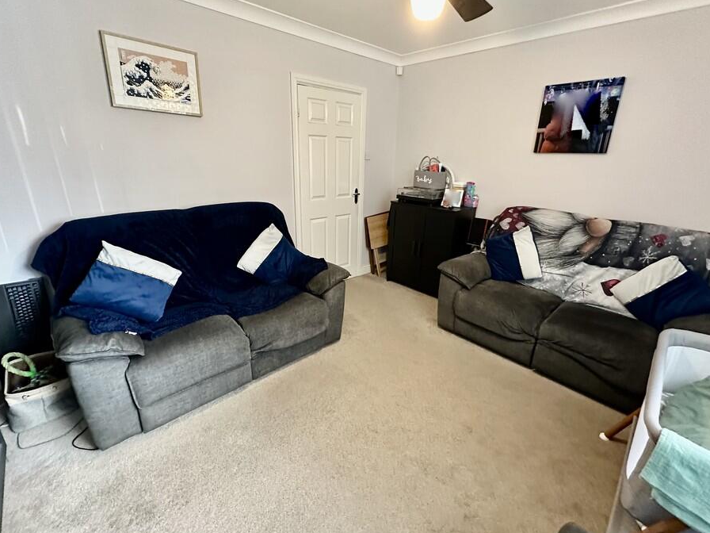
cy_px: 264
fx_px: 328
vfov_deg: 78.1
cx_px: 357
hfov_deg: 94.5
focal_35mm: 16
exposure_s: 1/50
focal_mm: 2.22
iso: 640
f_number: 2.2
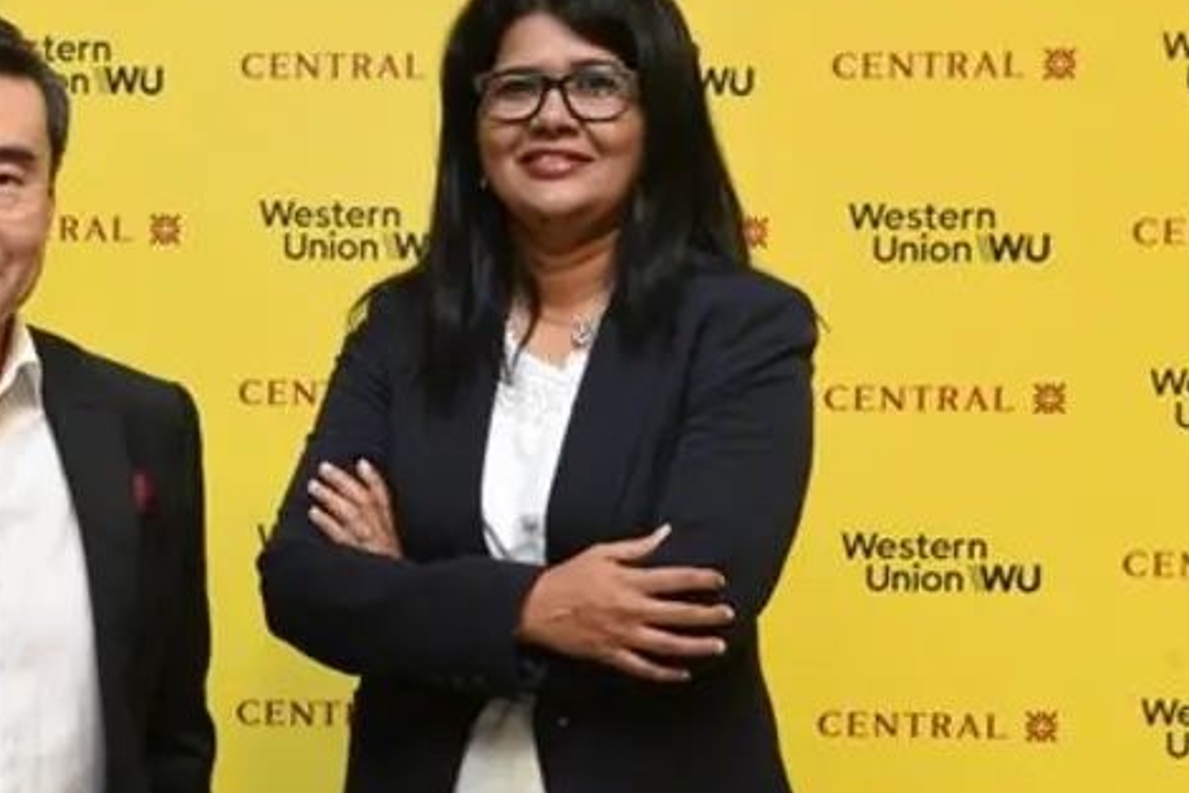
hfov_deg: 22.1
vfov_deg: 15.0
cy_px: 546
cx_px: 242
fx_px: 3005
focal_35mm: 91
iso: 1250
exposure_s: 1/200
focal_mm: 55
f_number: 5.6
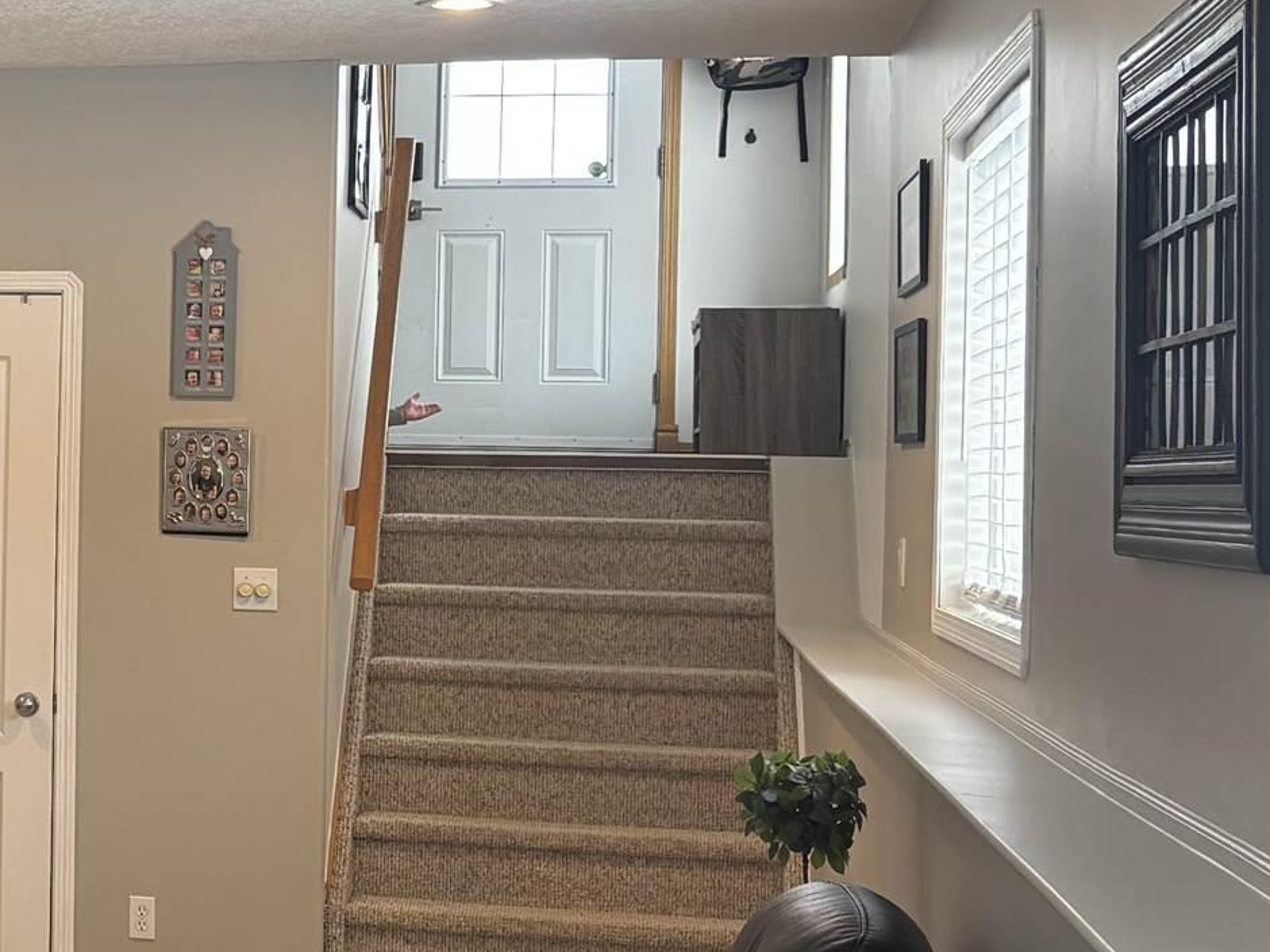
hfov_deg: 20.9
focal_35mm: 85
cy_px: 392
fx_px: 3119
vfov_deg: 17.4
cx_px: -401
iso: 80
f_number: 1.6
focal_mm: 5.96
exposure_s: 1/60
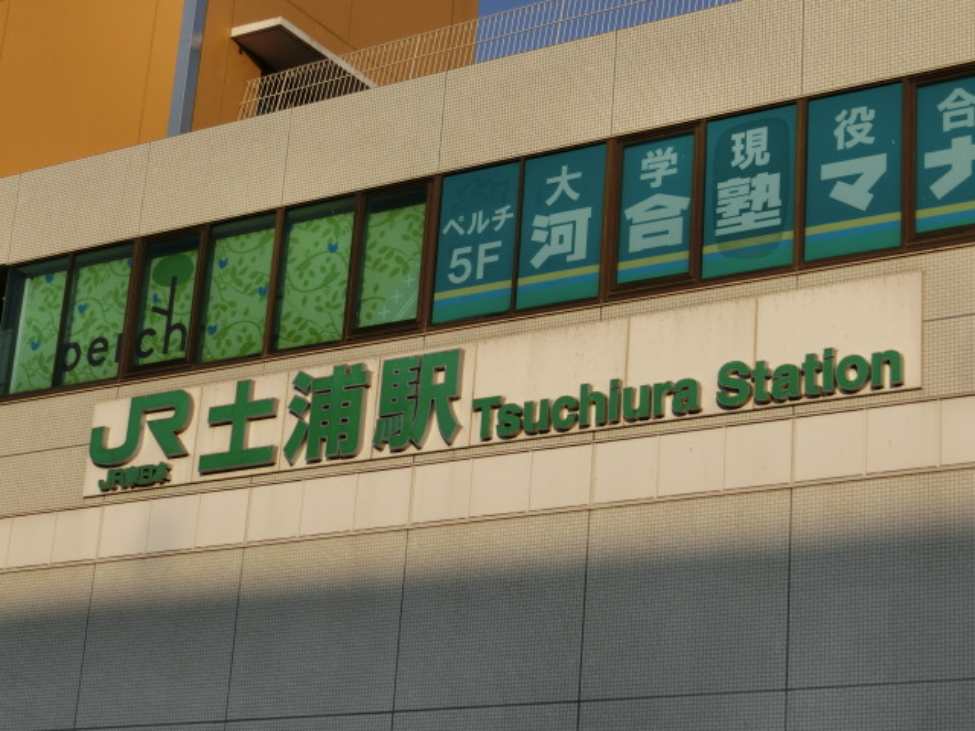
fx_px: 2253
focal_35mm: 80
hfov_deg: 24.4
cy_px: 366
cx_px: 488
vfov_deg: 18.4
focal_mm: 14.3
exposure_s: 1/640
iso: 80
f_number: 5.4
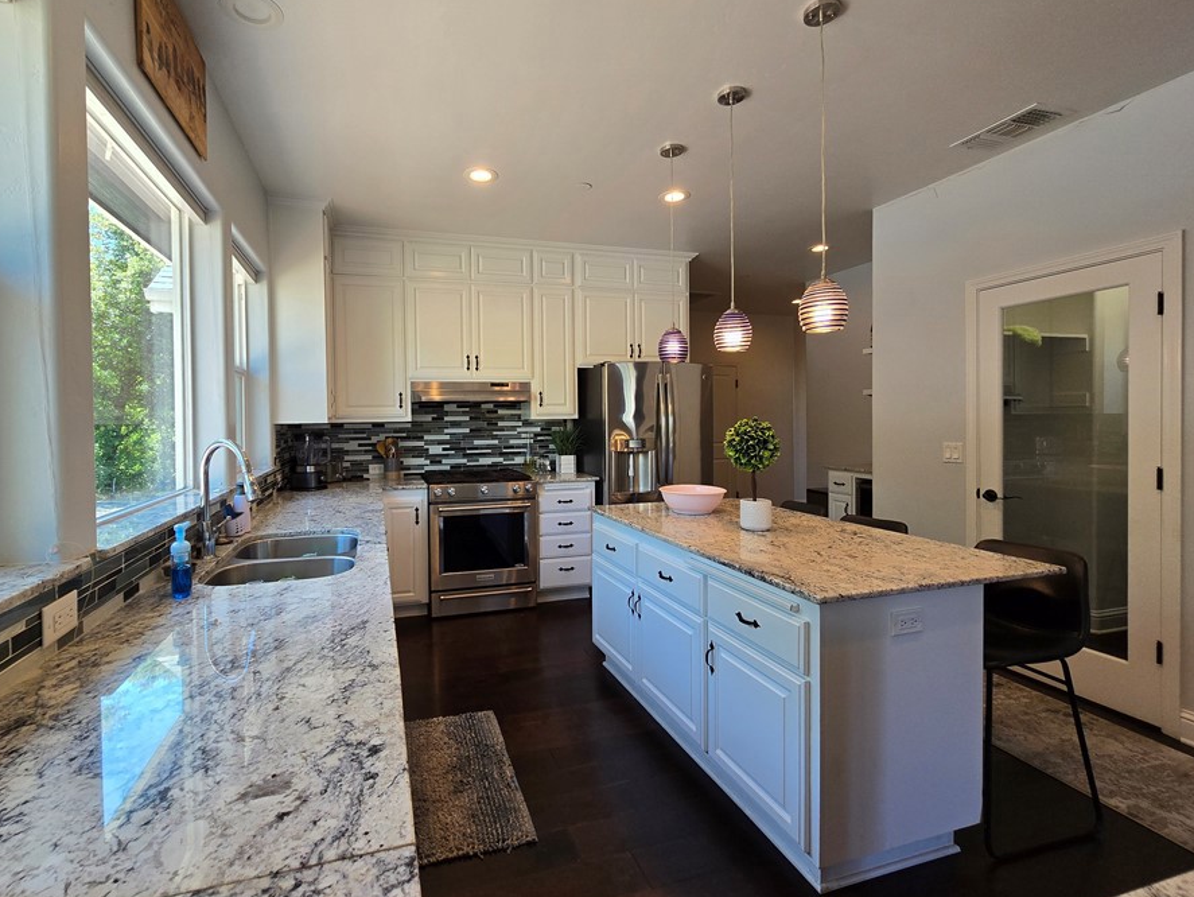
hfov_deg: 97.8
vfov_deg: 81.8
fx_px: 518
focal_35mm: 15
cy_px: 435
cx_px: 538
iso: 80
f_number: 2.2
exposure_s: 1/120
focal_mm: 2.2
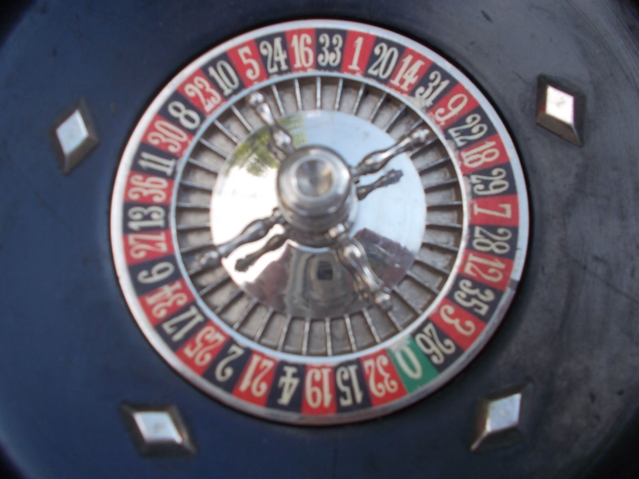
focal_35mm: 26
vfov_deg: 53.1
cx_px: 320
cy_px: 240
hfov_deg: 67.3
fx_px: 480
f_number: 3.2
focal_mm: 4.6
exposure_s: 1/320
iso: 80
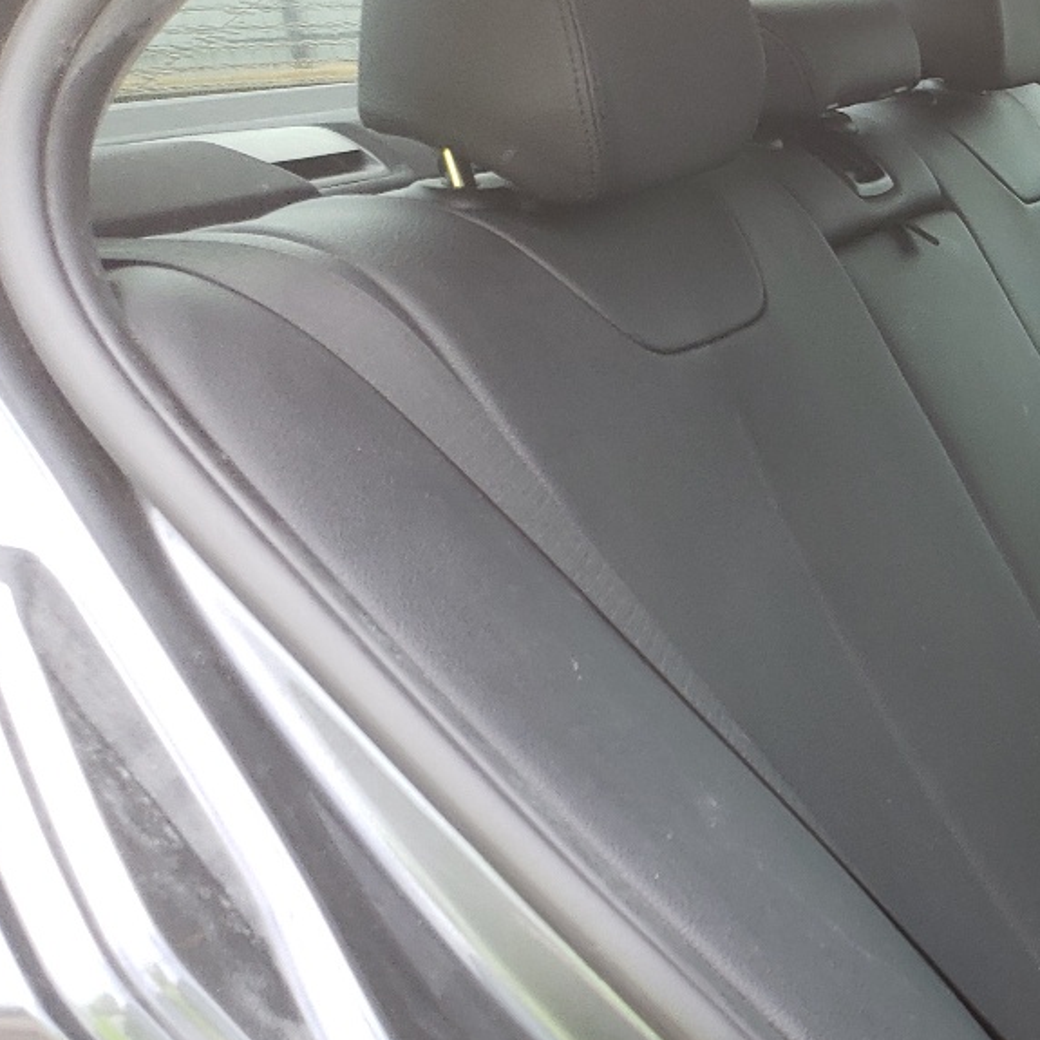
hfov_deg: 23.2
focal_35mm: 64
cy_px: 897
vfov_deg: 26.2
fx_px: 2175
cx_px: 1420
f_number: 1.5
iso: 56
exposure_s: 1/120
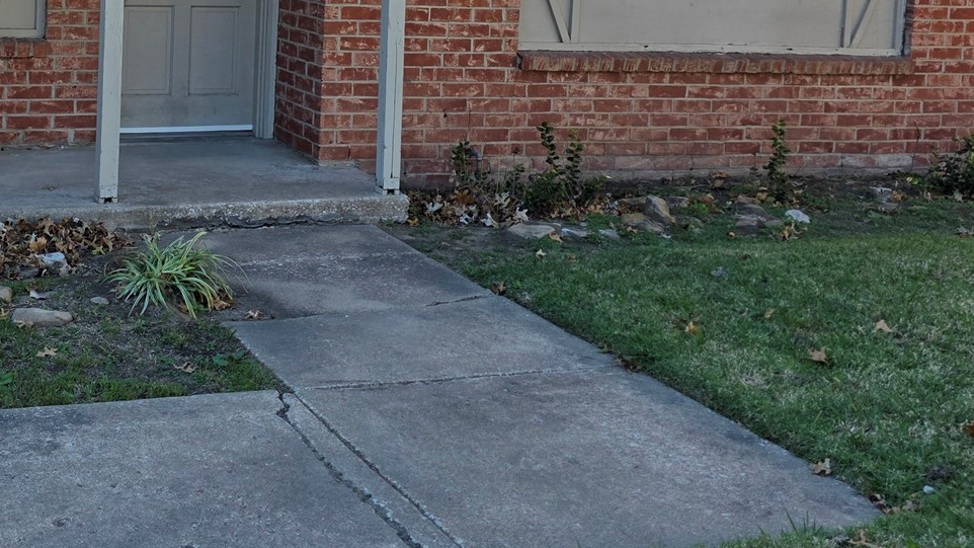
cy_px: -31
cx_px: 142
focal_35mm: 50
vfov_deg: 22.8
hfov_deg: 39.1
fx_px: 1291
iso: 80
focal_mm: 6.3
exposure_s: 1/2186
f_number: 1.7
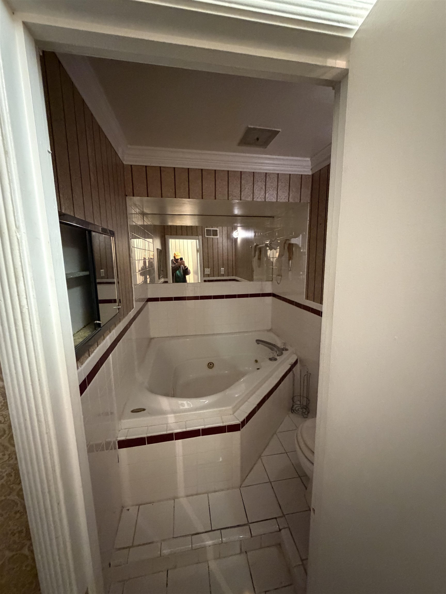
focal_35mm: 14
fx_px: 241
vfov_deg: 102.1
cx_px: 223
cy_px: 297
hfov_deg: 85.7
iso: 1250
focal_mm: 2.22
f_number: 2.2
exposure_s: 1/40
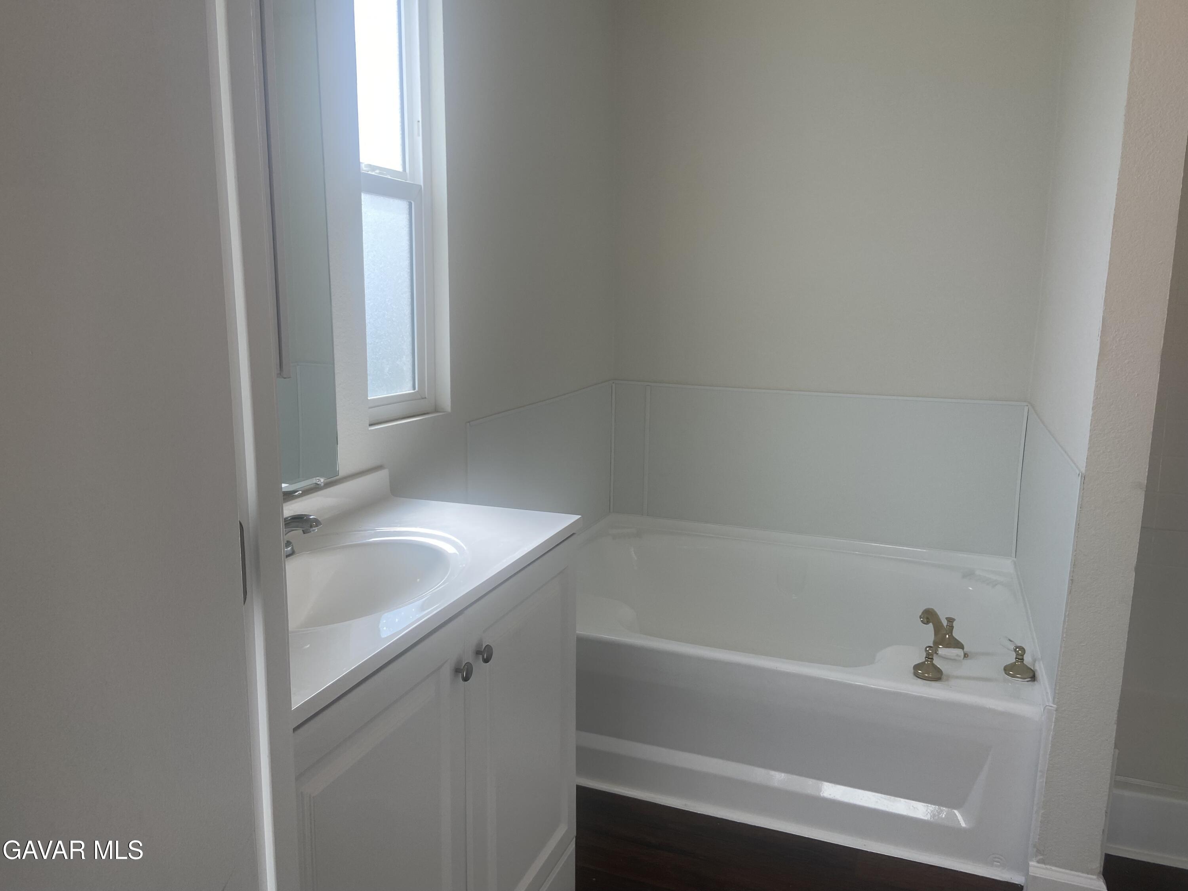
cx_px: 594
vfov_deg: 53.1
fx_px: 892
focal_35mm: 26
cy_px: 446
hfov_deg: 67.3
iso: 32
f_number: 1.8
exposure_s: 1/196
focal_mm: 4.25
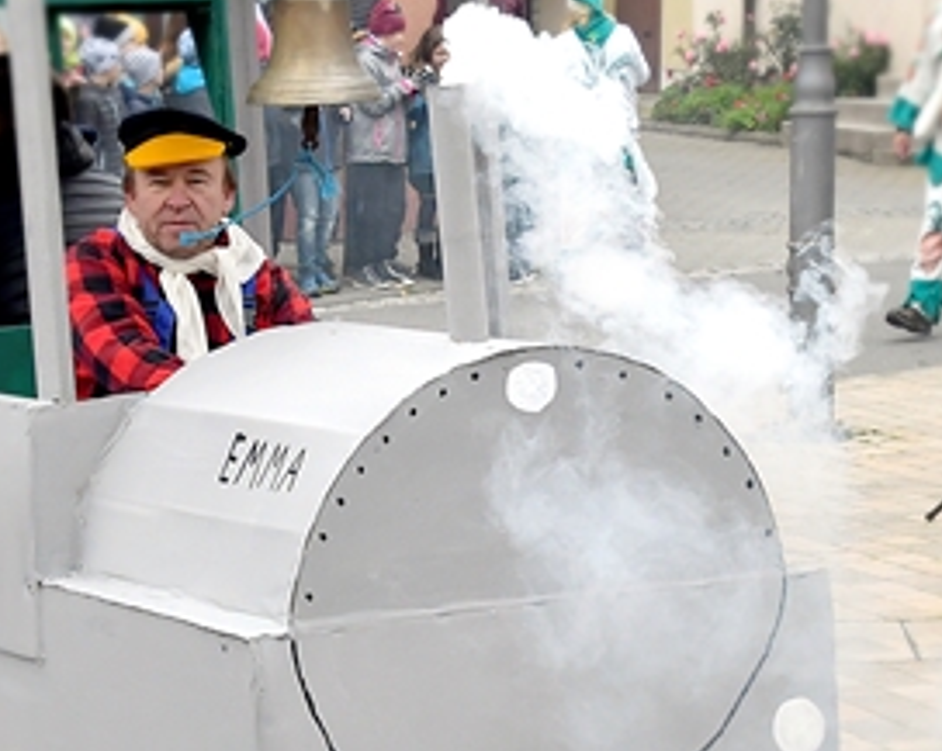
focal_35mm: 146
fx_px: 4066
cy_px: 286
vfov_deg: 10.6
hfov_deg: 13.2
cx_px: 339
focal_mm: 44
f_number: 9
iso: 2000
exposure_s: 1/320
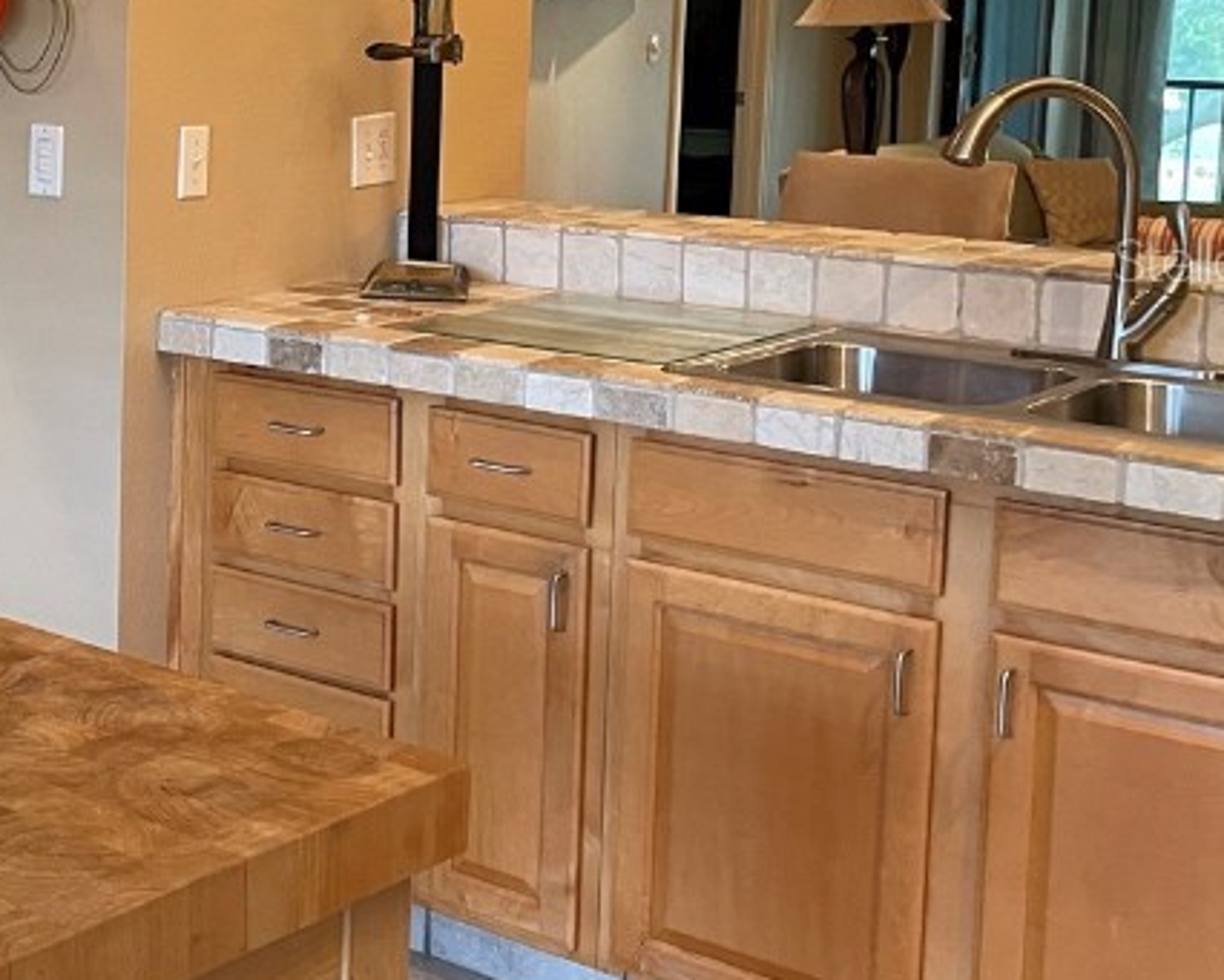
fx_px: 2210
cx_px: -86
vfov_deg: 24.7
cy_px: 259
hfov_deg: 28.4
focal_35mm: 61
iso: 250
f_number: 1.6
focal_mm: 4.2
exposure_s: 1/60
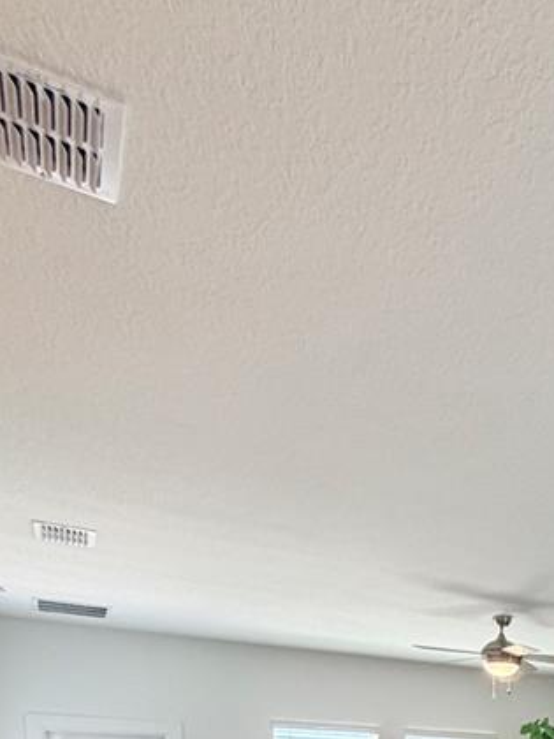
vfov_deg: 36.3
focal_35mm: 40
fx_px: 854
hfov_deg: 31.2
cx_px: 637
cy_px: 885
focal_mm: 2.22
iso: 200
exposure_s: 1/120
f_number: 2.2
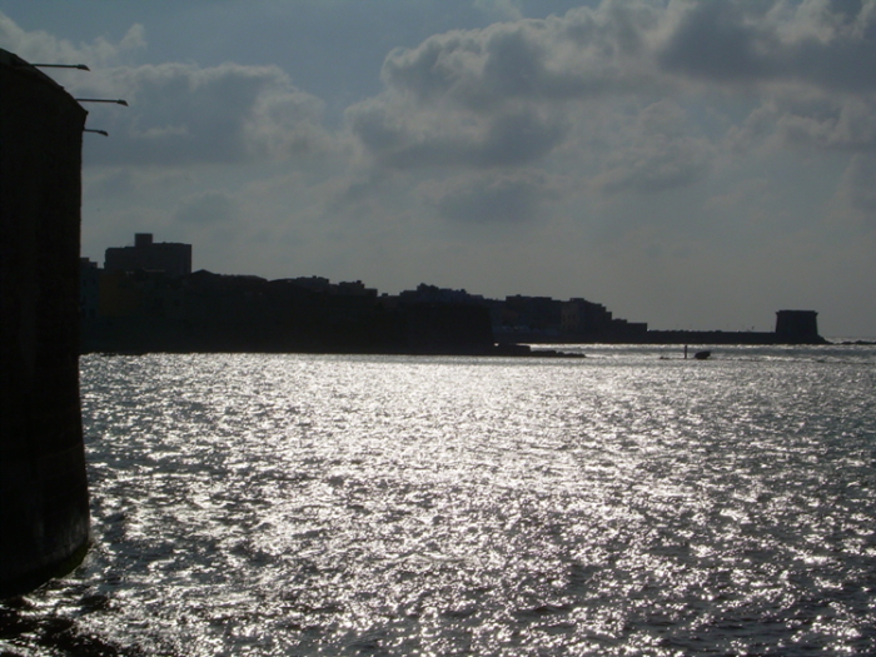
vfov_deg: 15.7
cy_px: 328
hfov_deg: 20.9
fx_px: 2379
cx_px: 438
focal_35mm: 94
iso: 50
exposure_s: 1/2000
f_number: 7.2
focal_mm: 16
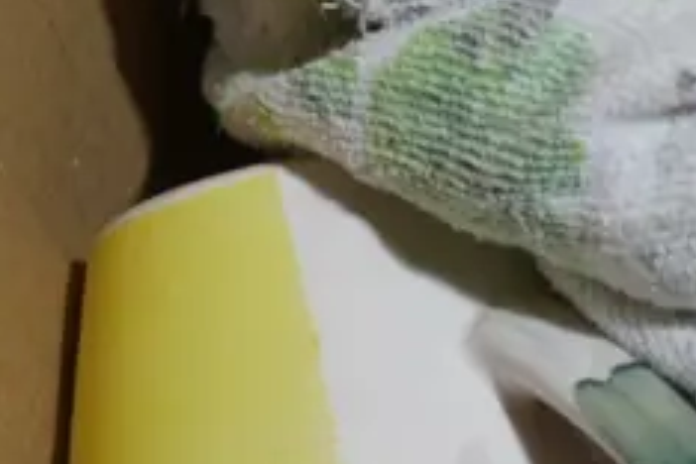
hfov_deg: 10.6
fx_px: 3518
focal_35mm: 182
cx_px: 1234
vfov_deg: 7.5
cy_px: -49
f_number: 4.5
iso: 200
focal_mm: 20
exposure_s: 1/60
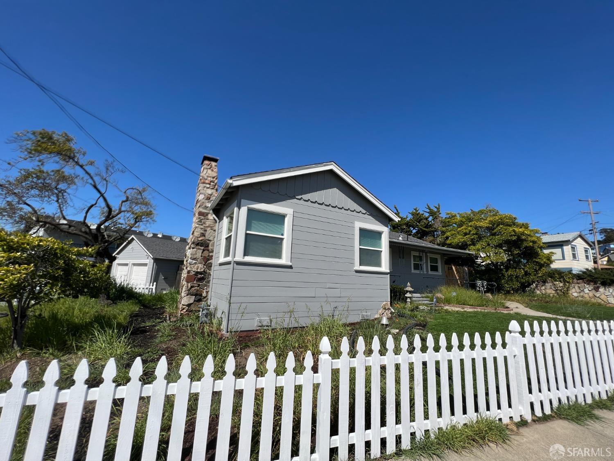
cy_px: 230
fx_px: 231
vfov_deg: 89.9
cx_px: 307
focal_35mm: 13
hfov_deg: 106.2
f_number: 1.8
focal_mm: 1.57
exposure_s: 1/2370
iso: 32
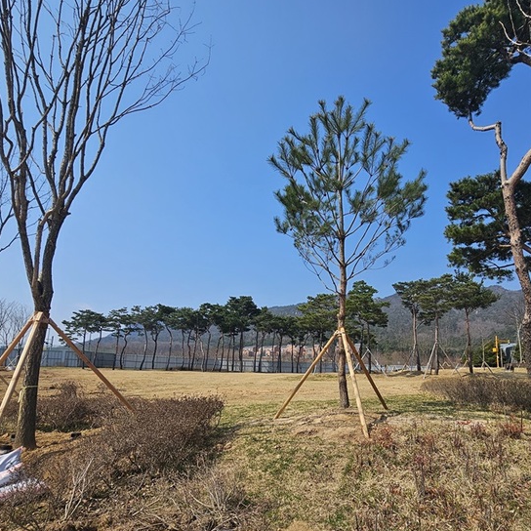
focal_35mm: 19
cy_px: 321
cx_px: 300
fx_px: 330
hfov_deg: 77.3
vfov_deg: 76.7
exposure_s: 1/2866
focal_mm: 2.2
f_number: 2.2
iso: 50
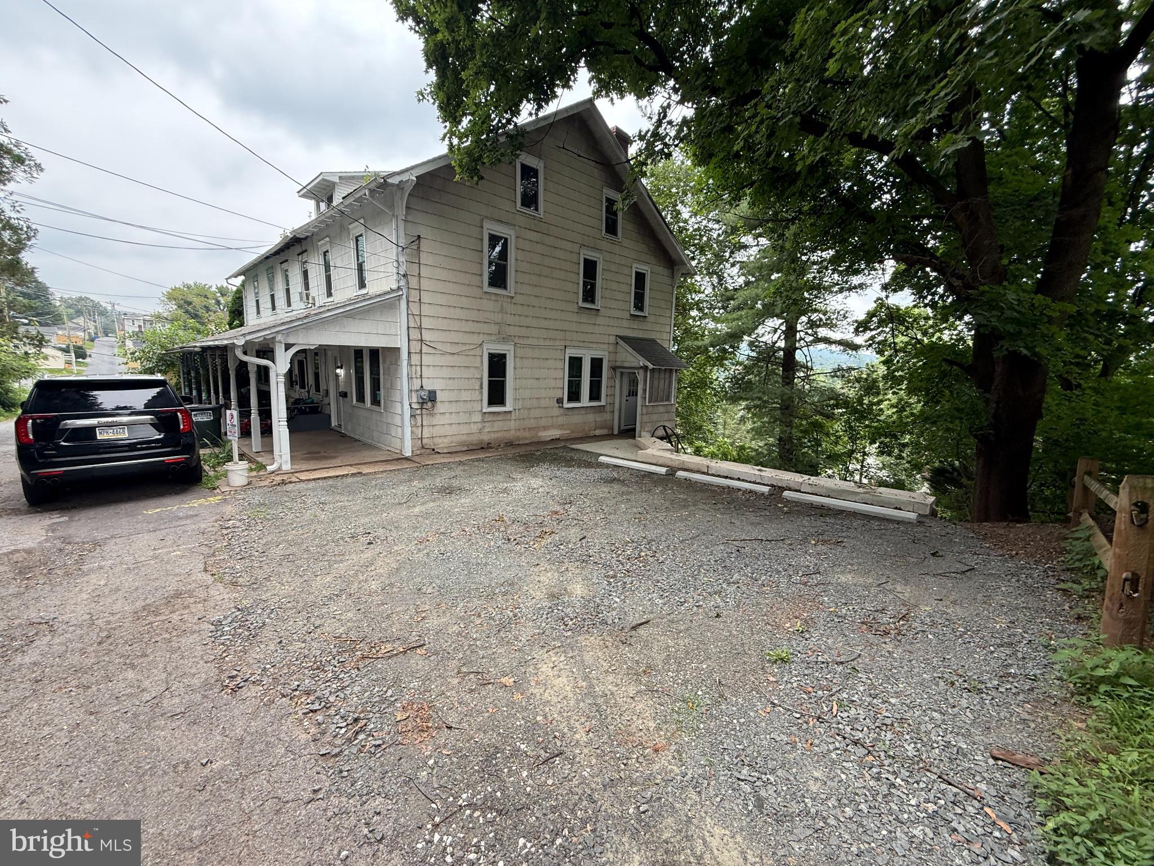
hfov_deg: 102.1
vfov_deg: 85.7
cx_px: 577
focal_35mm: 14
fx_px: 467
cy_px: 433
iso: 64
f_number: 2.2
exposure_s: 1/155
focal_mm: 2.22
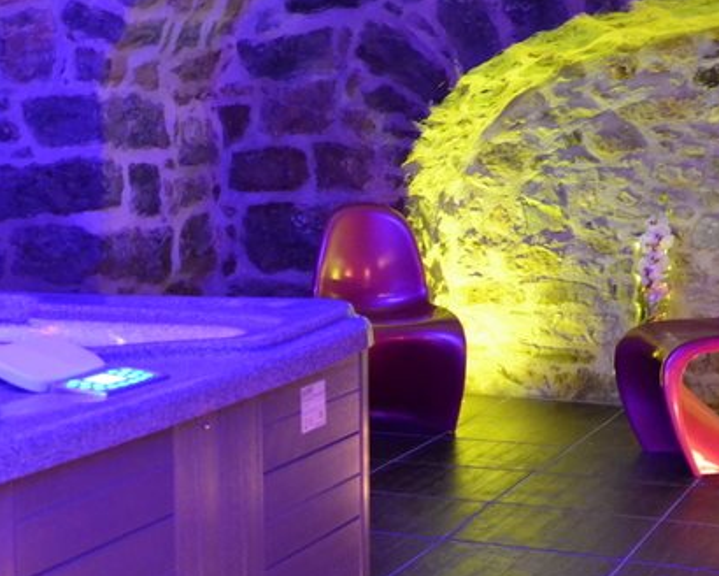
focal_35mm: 77
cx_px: 165
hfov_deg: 24.4
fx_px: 1639
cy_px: 239
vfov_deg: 19.9
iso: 3200
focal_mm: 28
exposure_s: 1/1.6
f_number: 4
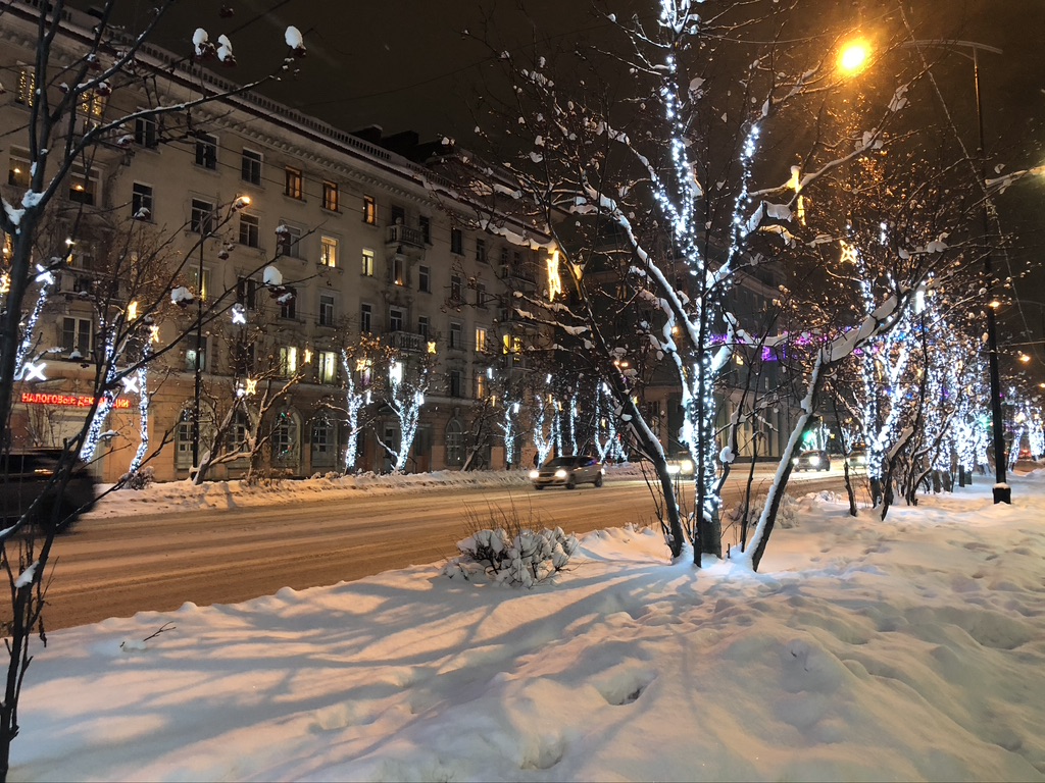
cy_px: 392
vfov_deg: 49.7
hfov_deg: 63.4
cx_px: 522
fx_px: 845
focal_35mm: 28
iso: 100
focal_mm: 3.99
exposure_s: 1/11
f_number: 1.8
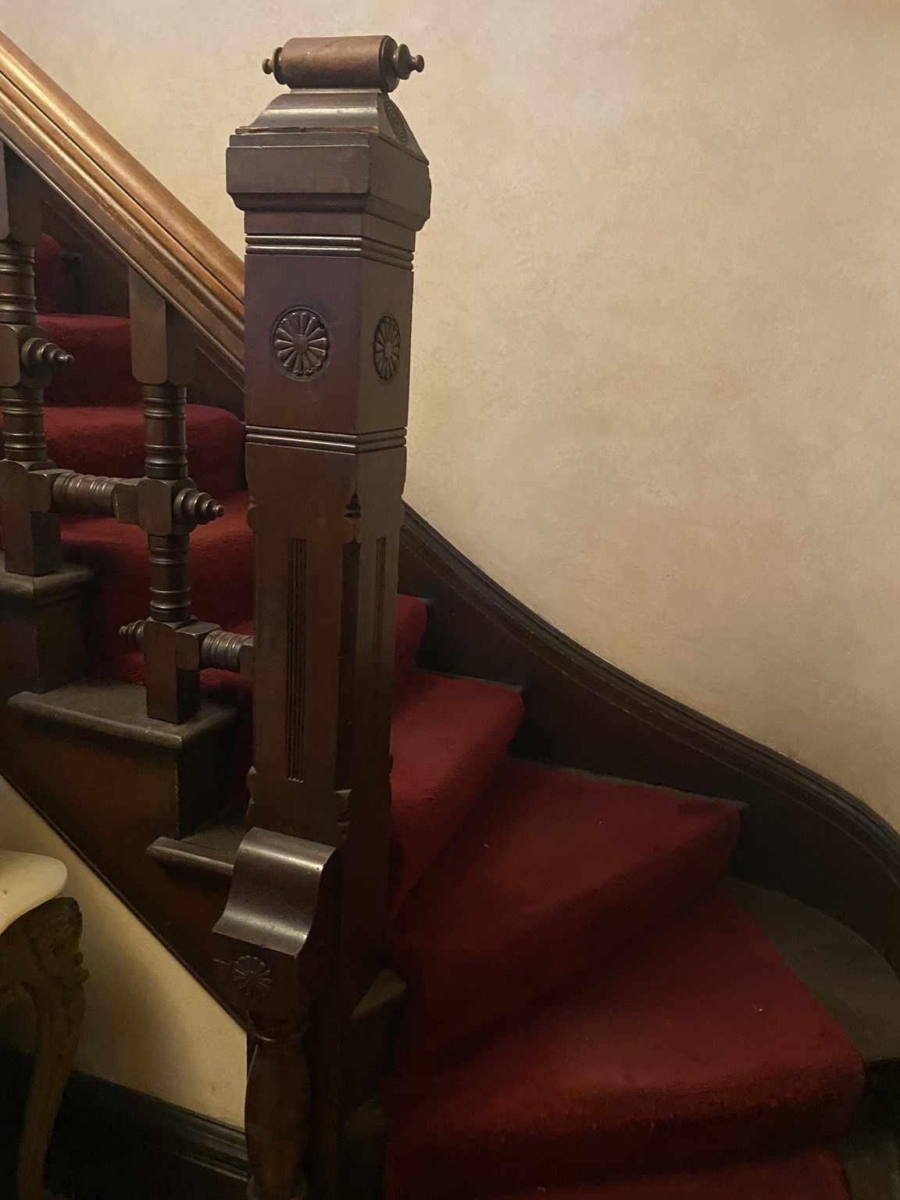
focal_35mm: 26
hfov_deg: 53.1
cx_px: 450
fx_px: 901
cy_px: 600
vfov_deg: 67.3
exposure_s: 1/30
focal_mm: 4.25
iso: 1000
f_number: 1.8
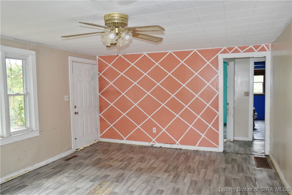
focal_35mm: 27
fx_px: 219
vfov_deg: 47.9
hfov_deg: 67.4
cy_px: 98
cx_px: 146
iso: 800
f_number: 4.8
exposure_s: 1/90
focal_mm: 18
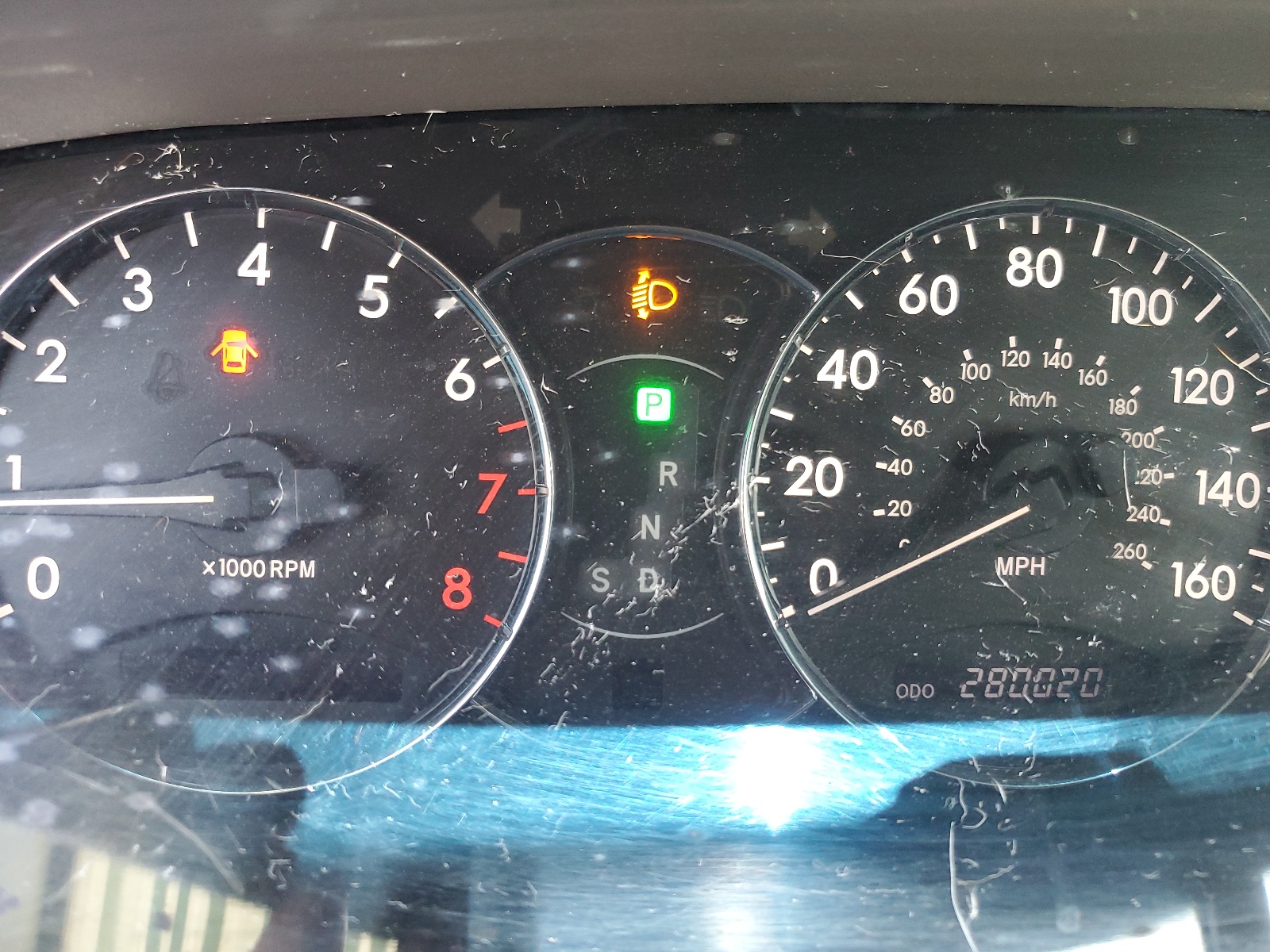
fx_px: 954
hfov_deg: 67.3
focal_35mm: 26
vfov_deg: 53.1
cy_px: 476
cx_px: 635
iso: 234
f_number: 1.5
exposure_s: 1/60.2
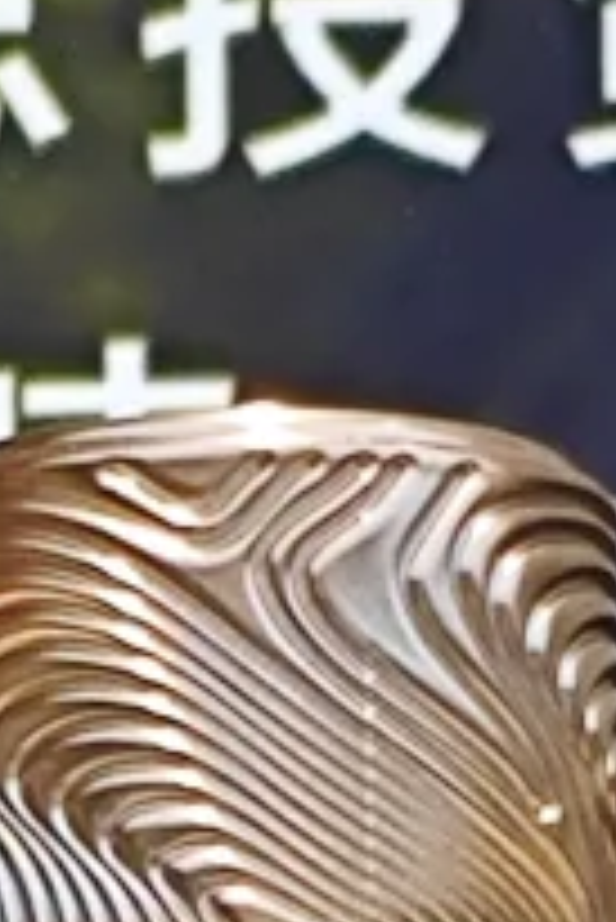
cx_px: -427
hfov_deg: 2.6
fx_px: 13656
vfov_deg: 3.8
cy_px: 2595
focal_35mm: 533
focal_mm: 5.84
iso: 50
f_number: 1.6
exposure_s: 1/149
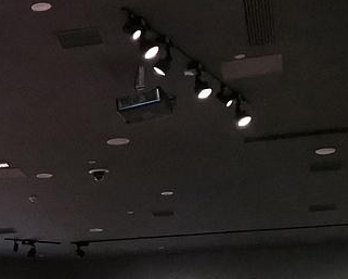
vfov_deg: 14.2
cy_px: 341
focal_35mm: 105
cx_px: -204
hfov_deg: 16.4
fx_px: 1082
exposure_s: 1/25
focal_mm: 3.95
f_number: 1.8
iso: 320
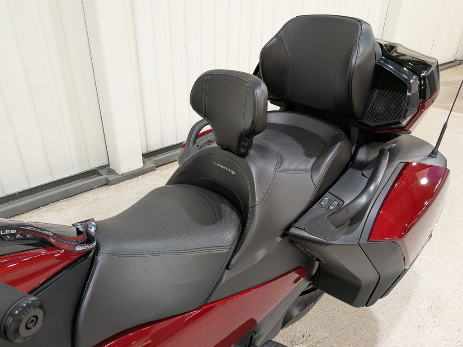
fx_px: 321
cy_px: 174
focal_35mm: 24
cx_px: 232
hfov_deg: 71.6
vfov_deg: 56.8
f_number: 1.7
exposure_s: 1/25
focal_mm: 4.53
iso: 31
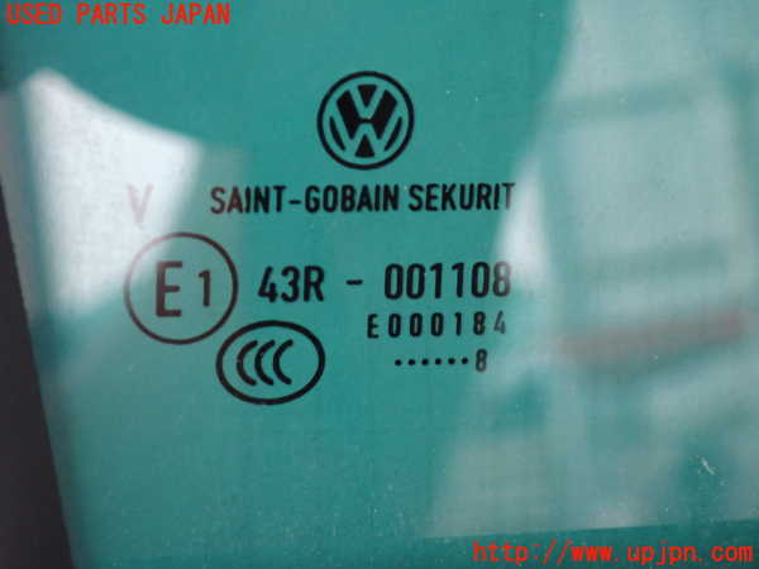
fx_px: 2193
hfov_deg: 19.6
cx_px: 380
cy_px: 284
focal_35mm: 100
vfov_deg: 14.8
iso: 500
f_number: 4.9
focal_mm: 18
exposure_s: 1/100
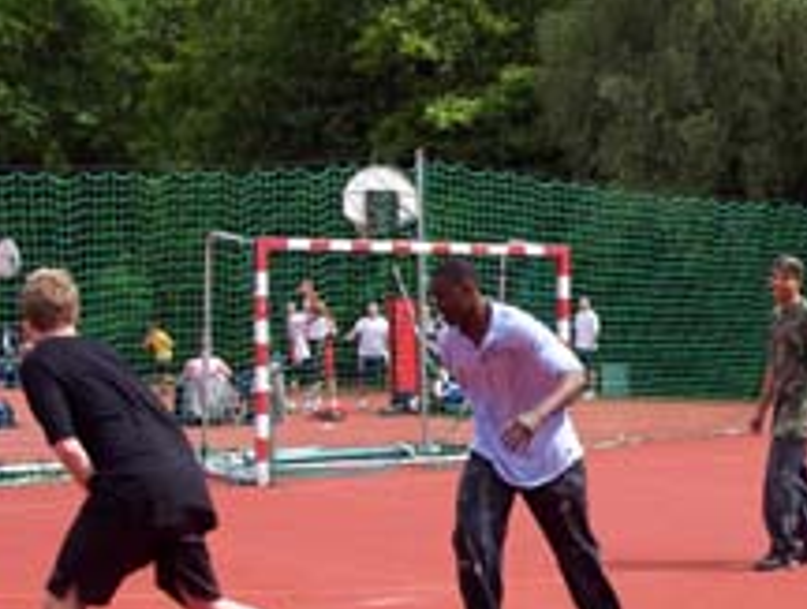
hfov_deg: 24.0
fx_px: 1846
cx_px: 717
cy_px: 445
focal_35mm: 79
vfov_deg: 18.6
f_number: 4.8
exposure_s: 1/500
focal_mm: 8
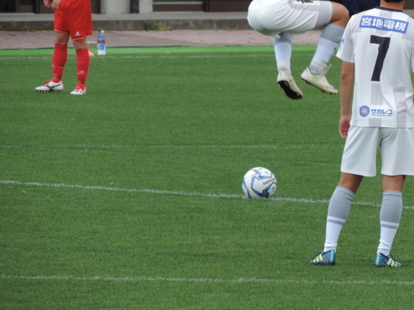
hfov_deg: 2.8
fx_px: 8360
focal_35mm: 699
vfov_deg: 2.1
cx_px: 276
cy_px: 100
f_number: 4.9
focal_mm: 89.1
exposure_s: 1/250
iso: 80
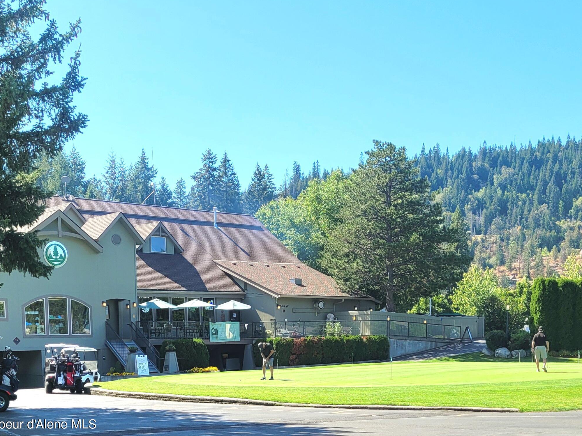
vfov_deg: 51.3
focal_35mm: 27
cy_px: 218
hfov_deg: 65.3
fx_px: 454
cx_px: 290
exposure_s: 1/1429
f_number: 1.8
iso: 40
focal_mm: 5.4
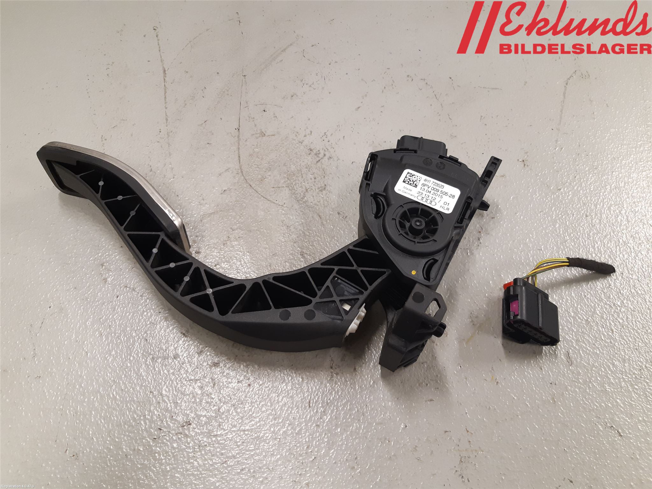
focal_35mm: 26
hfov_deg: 67.3
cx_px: 326
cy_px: 244
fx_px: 490
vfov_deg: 53.1
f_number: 1.7
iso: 160
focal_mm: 3.93
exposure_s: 1/50
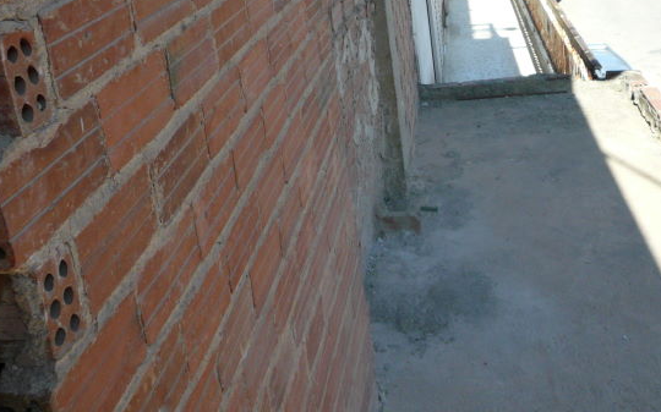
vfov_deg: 28.5
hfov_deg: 45.2
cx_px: 297
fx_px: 792
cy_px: 75
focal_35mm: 44
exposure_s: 1/500
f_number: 2.8
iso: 100
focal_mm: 4.6
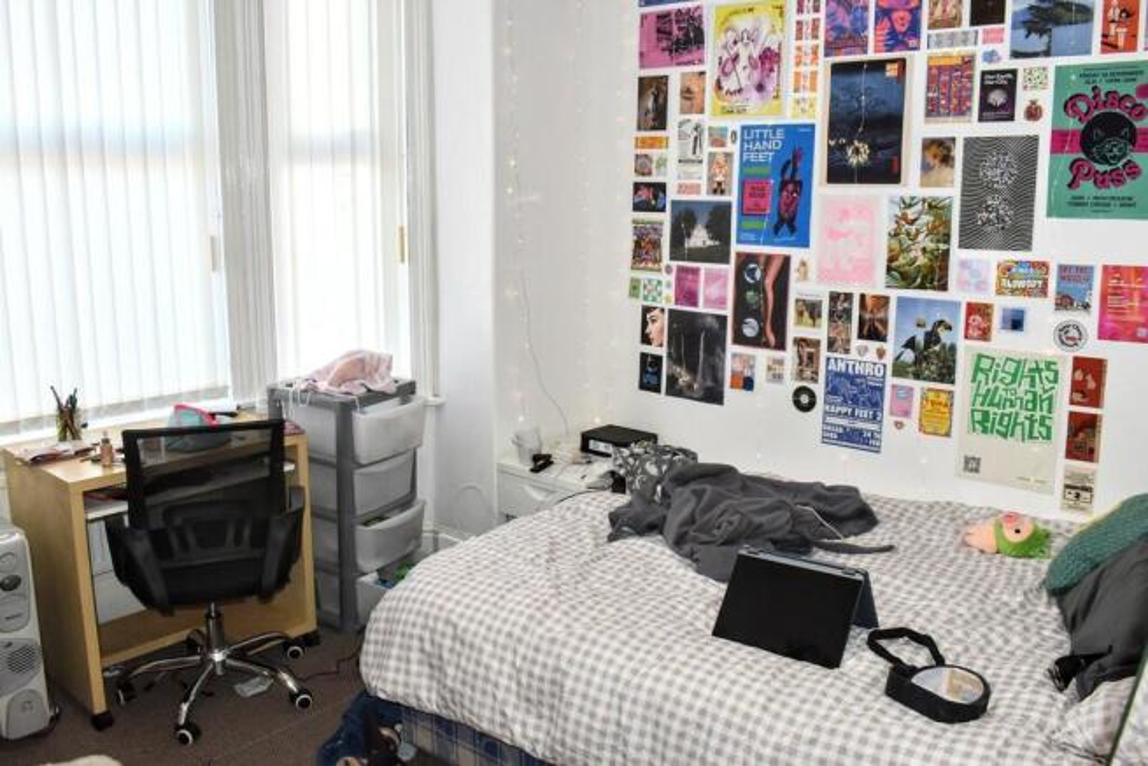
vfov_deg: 43.6
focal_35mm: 30
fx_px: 957
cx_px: 574
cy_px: 383
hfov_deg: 61.9
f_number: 5.6
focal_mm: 20
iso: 720
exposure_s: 1/125
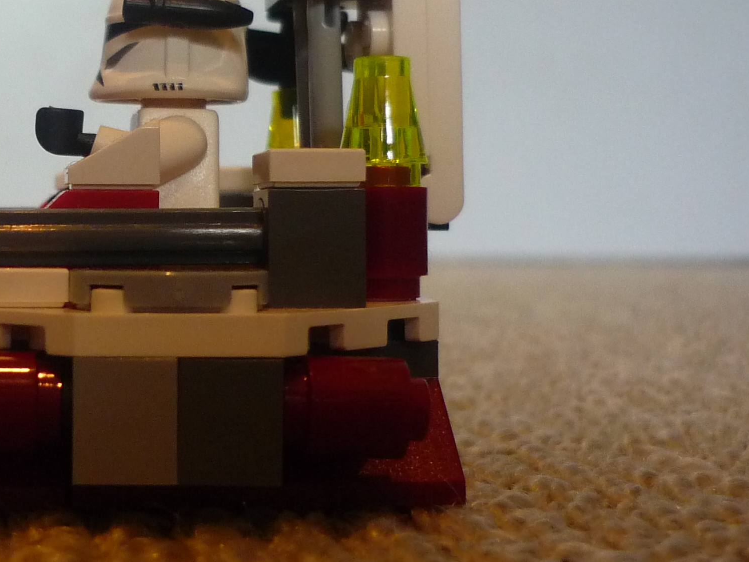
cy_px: 217
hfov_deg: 25.6
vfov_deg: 20.4
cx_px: -7
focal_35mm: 72
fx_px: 1558
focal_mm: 5.5
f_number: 2.8
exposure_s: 1/30
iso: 320
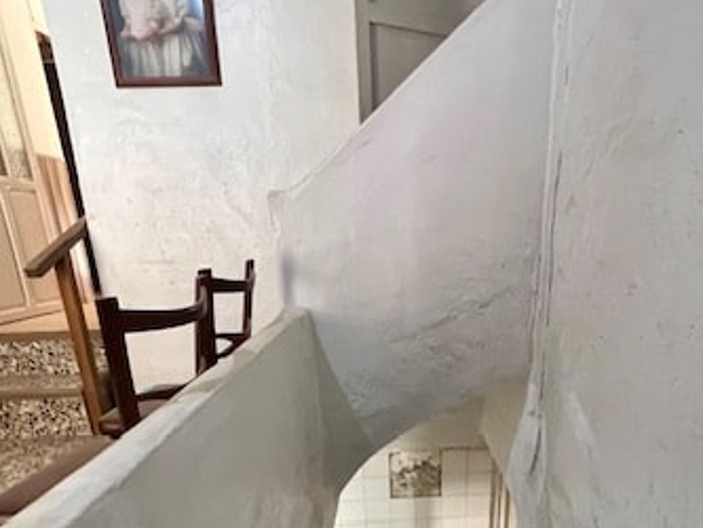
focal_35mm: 25
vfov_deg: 50.8
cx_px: 386
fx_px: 508
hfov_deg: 69.2
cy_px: 437
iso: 500
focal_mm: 1.57
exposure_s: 1/50
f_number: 1.8
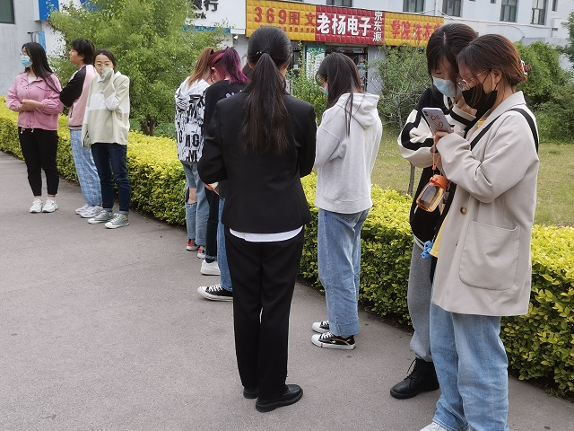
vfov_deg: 38.7
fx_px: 614
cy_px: 216
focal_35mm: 37
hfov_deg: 50.1
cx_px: 287
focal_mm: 4.75
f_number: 1.8
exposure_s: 1/250
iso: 50
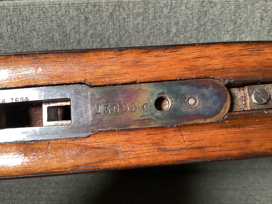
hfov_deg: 58.3
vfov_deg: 45.4
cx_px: 136
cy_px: 102
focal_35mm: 31
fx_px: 244
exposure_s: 1/40
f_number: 2.4
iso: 320
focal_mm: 3.3
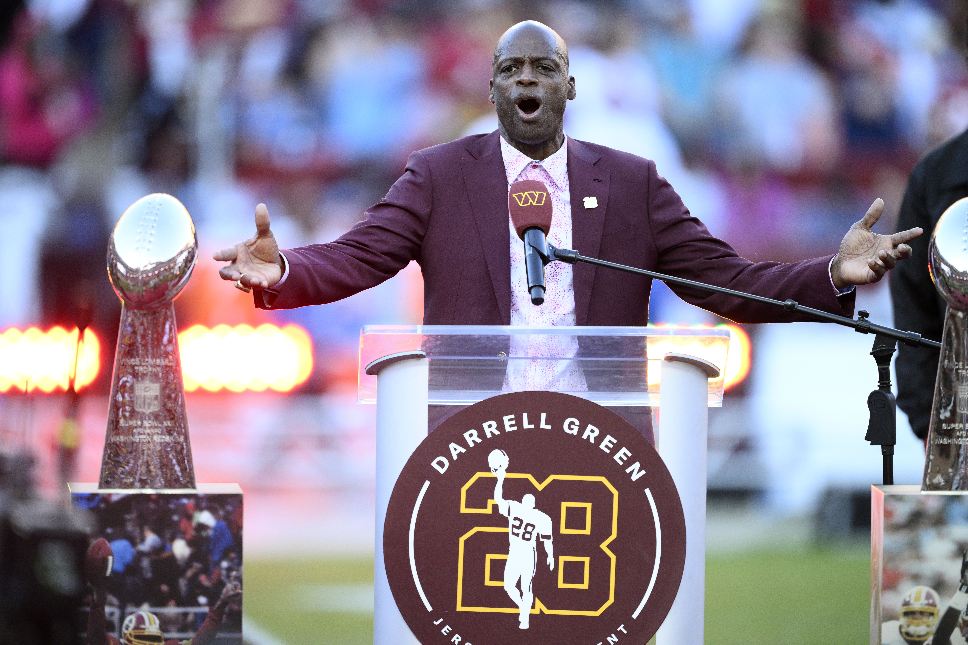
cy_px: 322
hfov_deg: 5.2
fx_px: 10755
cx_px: 484
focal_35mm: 400
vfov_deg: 3.4
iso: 2500
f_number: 2.8
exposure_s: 1/1600
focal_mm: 400
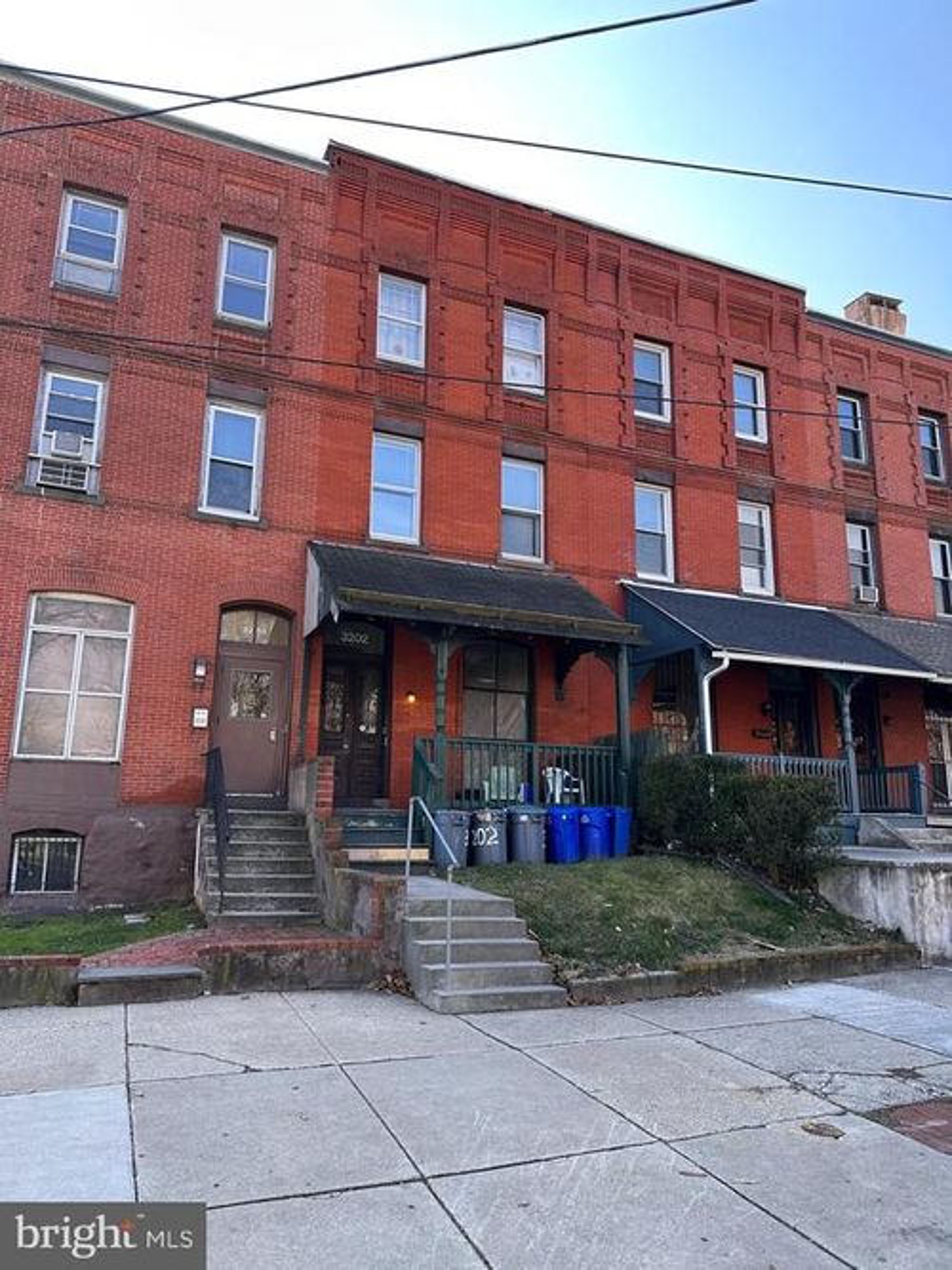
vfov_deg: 71.6
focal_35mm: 24
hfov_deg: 56.8
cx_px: 476
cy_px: 635
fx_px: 880
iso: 80
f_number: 1.78
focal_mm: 6.86
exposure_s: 1/650
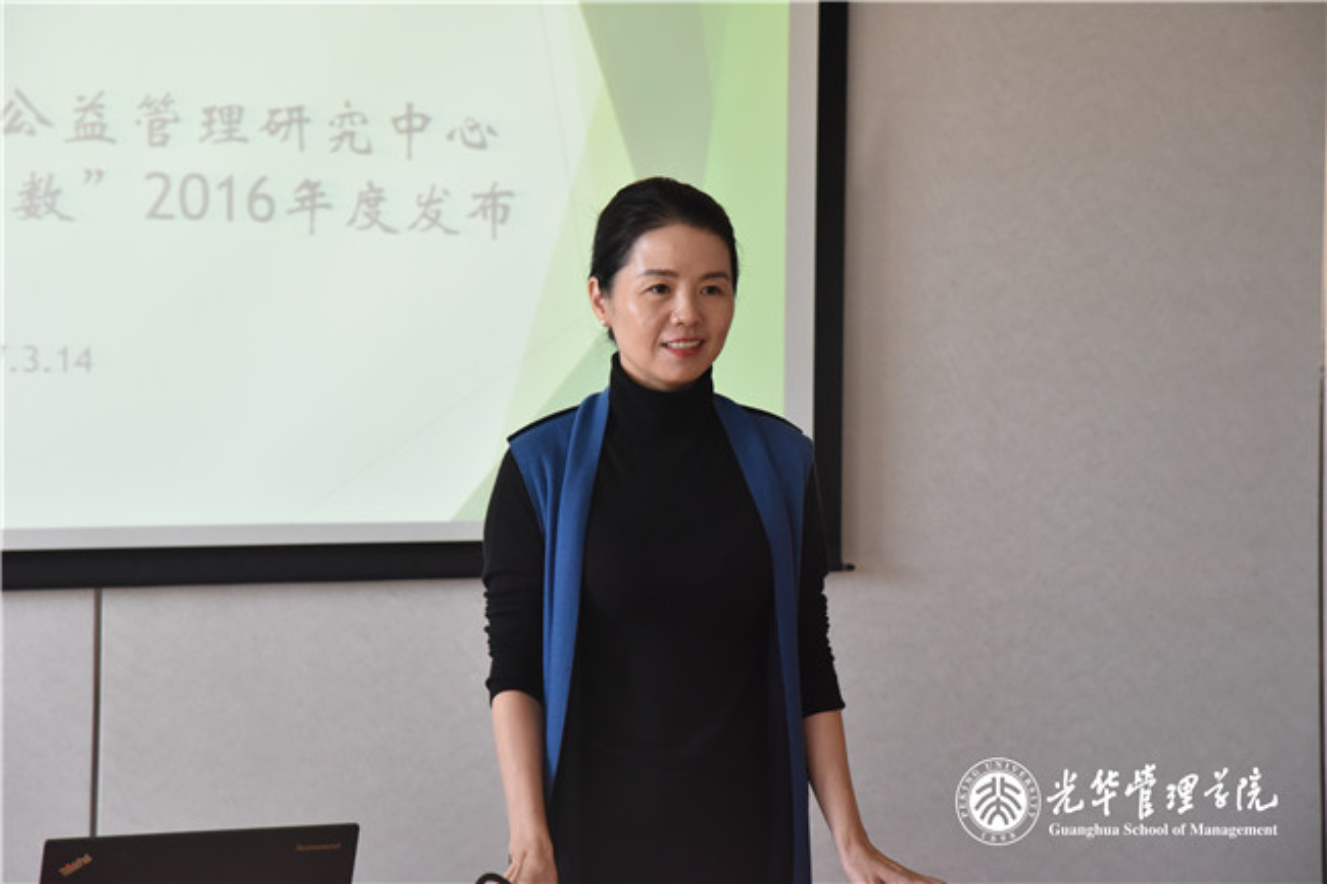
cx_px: 664
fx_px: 4422
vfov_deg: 11.4
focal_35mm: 120
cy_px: 442
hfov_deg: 17.1
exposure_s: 1/250
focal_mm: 120
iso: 5000
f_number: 8
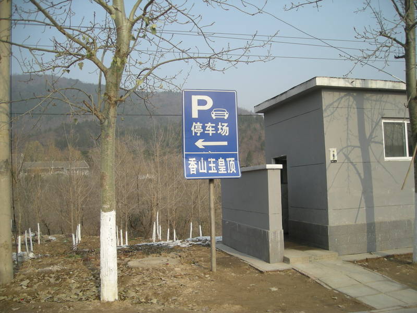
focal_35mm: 35
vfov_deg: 40.7
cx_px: 208
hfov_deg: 52.6
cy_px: 156
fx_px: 422
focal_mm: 5.7
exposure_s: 1/144
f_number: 5.7
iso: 50
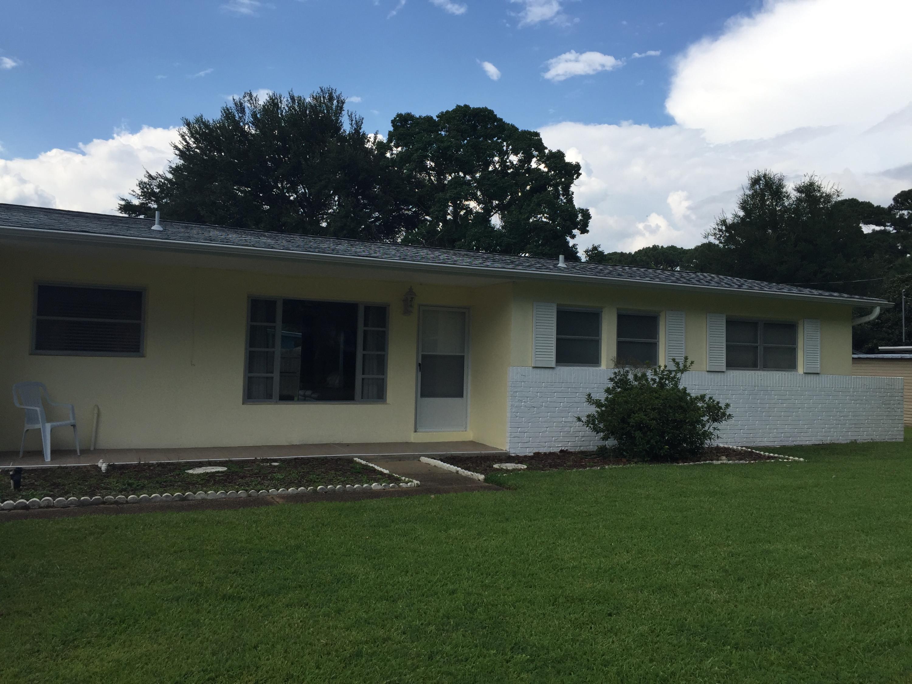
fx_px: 764
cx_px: 456
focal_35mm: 29
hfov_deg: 61.7
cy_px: 342
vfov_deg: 48.2
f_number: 2.2
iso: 32
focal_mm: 4.15
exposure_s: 1/1647
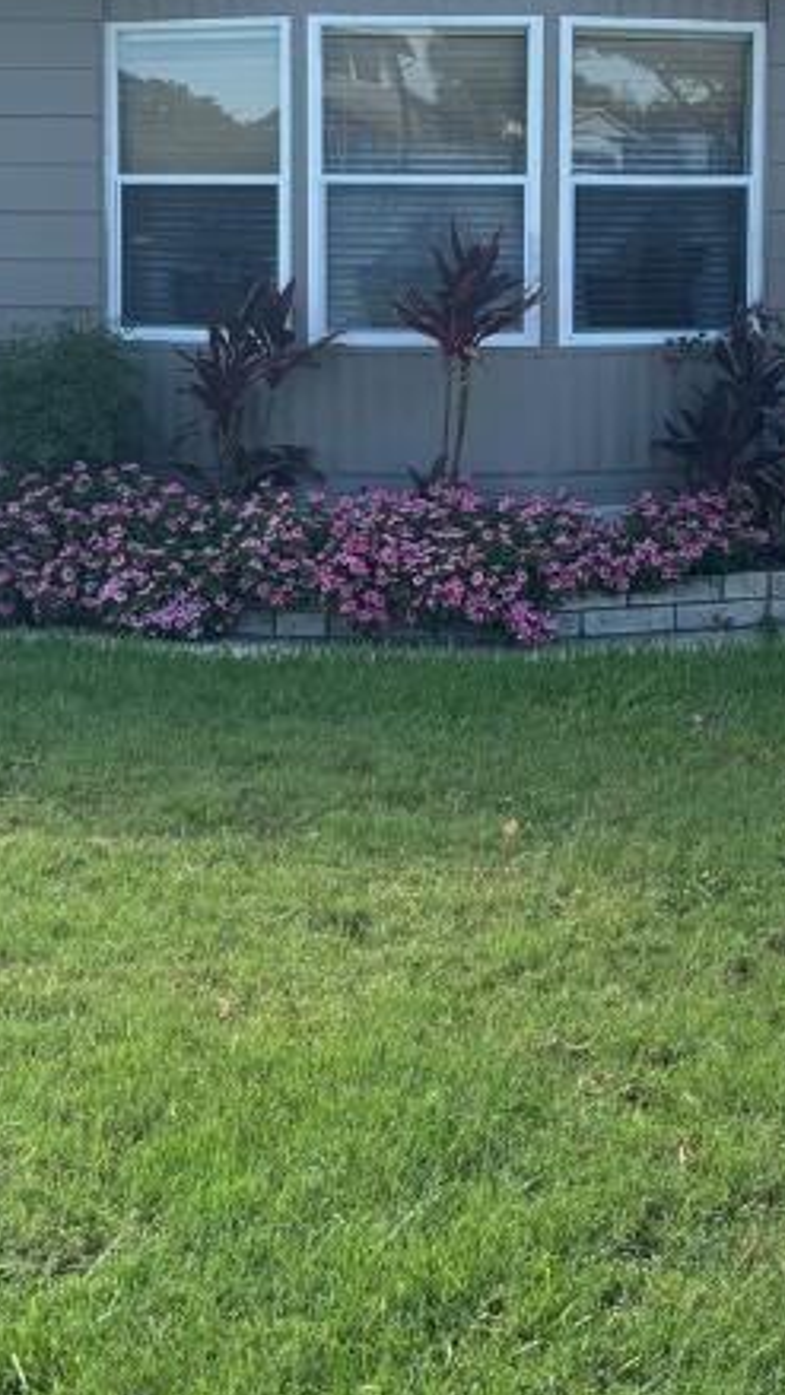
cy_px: 410
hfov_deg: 18.2
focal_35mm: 66
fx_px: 2442
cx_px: 474
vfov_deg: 31.5
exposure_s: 1/1590
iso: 50
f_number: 1.6
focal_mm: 5.96
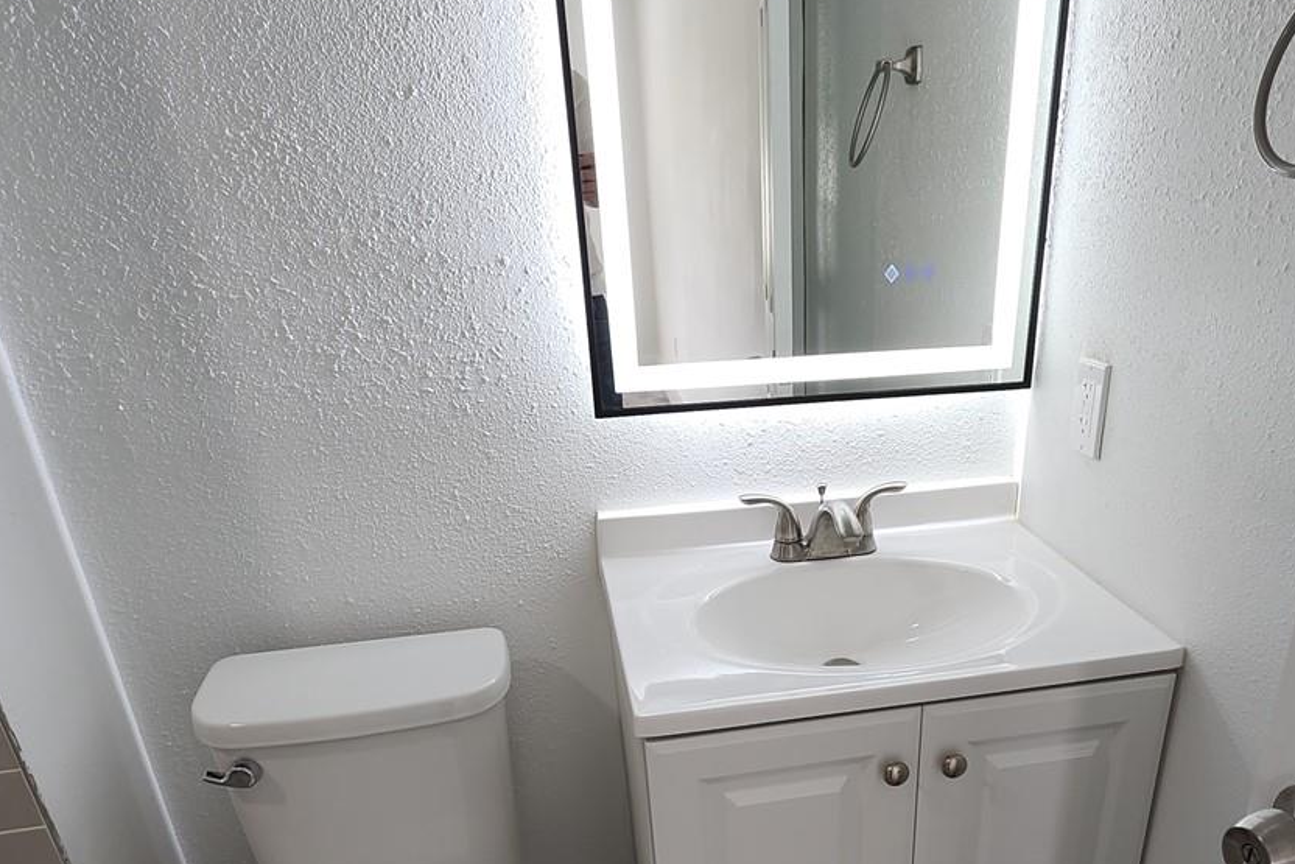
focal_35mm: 26
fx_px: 935
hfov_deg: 68.9
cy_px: 711
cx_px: 756
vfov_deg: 46.5
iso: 50
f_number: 2.2
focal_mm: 2.2
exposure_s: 1/60
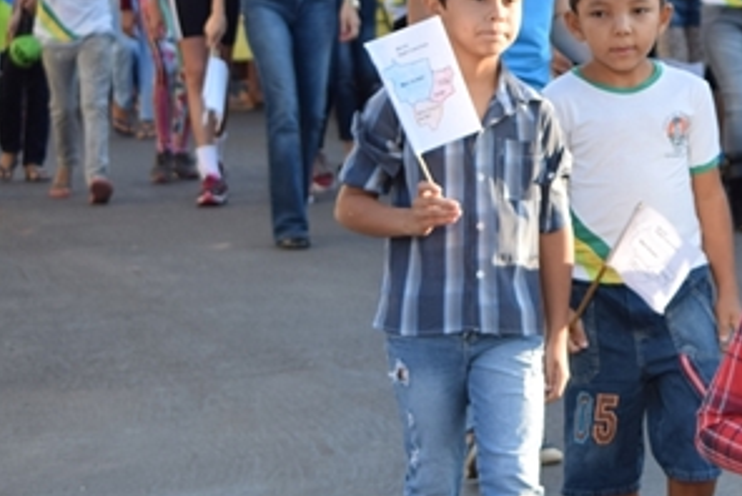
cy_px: 268
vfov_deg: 5.5
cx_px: 825
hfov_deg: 8.1
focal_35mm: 251
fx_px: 5168
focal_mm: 55
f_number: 4.5
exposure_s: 1/200
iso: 100
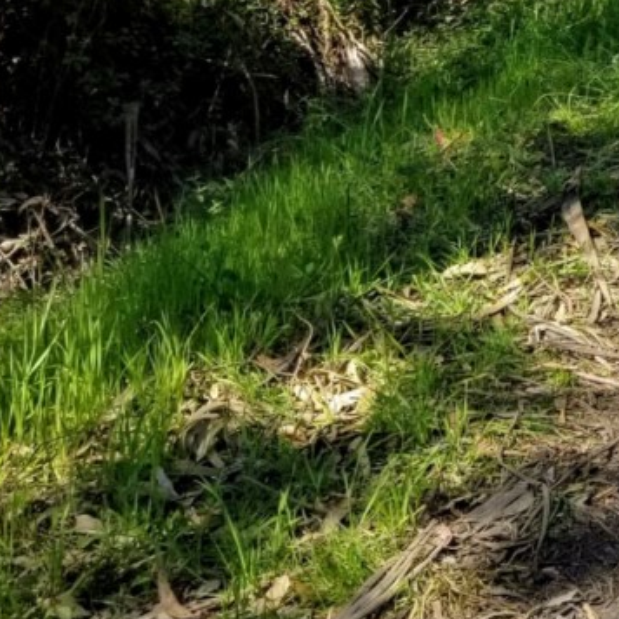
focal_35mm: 93
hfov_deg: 16.2
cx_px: 1062
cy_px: -273
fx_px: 1881
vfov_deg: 17.1
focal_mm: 4.3
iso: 50
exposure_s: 1/1332
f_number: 1.7
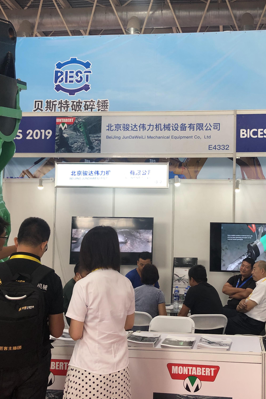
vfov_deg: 49.6
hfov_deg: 33.7
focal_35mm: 39
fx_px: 432
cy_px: 199
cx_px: 192
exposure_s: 1/50
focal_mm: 3.99
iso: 32
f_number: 1.8
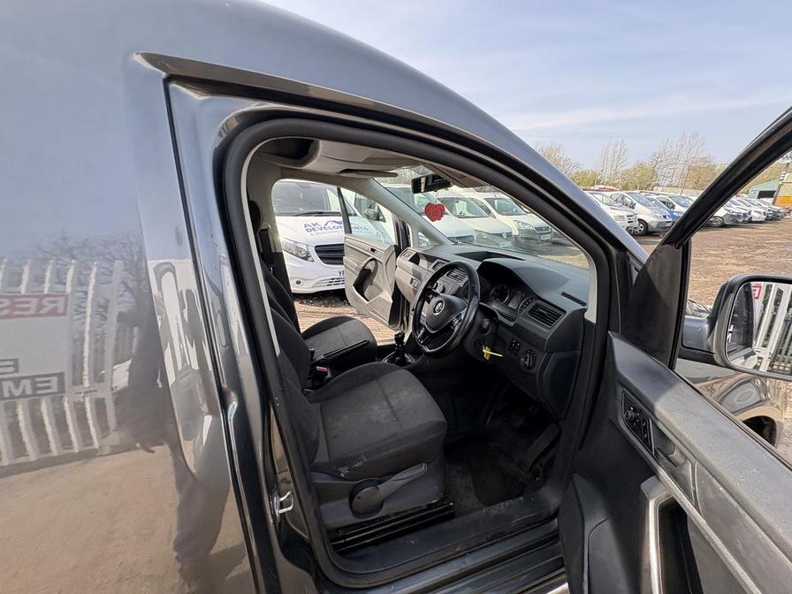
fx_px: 320
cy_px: 297
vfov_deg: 85.7
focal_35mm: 14
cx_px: 396
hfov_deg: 102.1
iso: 50
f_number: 2.2
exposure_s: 1/324
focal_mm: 2.22
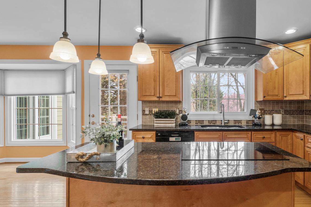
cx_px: 194
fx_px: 164
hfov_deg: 85.2
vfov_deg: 64.5
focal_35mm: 19
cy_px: 111
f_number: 8
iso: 100
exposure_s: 1/8
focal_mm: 10
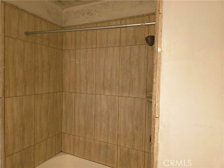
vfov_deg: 58.9
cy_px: 84
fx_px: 149
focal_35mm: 23
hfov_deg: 73.9
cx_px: 112
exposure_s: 1/120
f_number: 1.7
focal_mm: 6.3
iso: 320
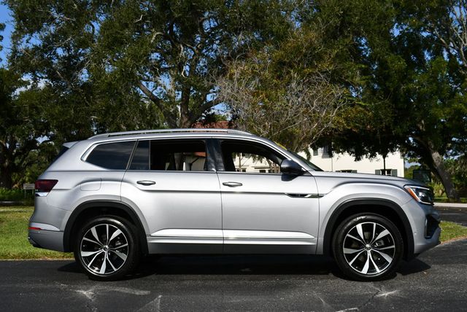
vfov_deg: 33.5
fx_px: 519
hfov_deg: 48.4
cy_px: 156
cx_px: 234
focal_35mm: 40
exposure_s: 1/400
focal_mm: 20
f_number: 10
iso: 100
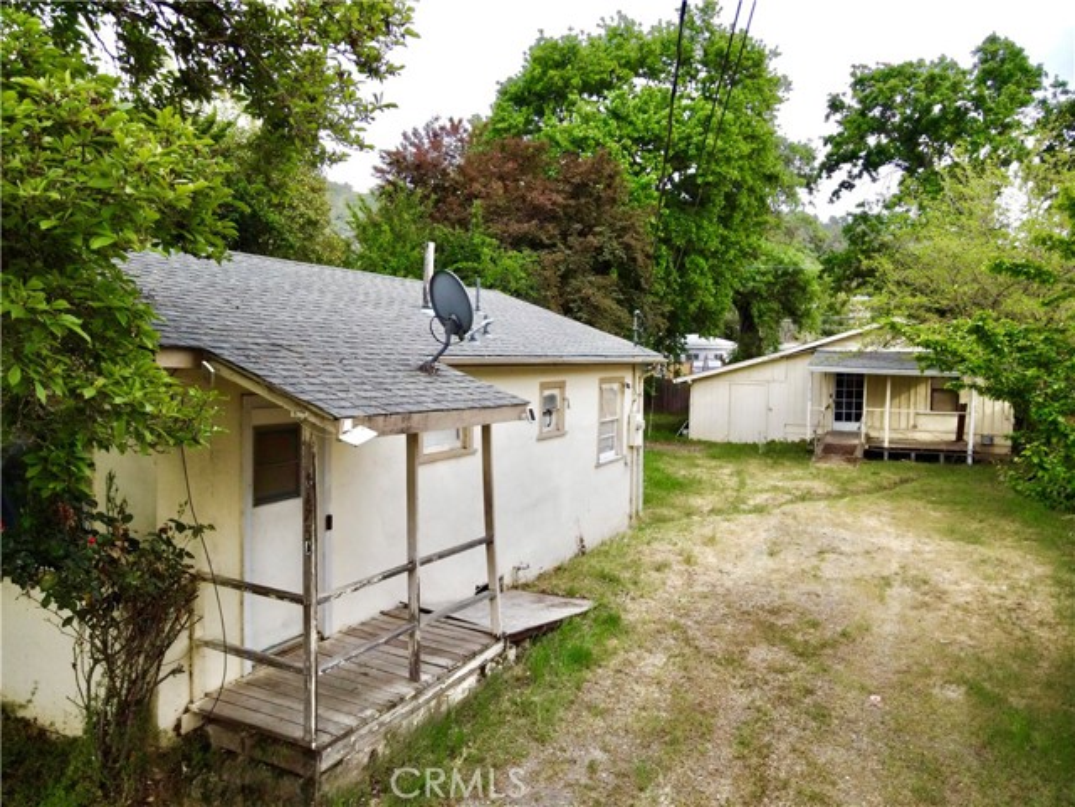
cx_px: 538
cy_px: 404
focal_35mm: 24
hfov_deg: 71.6
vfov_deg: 56.8
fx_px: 745
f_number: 2.8
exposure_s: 1/640
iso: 400
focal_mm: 4.5
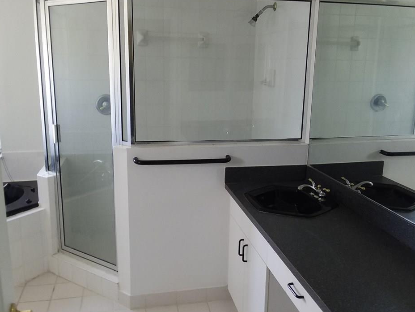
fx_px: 384
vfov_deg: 44.2
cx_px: 219
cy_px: 160
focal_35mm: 32
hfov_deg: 56.8
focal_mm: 2.47
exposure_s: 1/30
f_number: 1.9
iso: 64
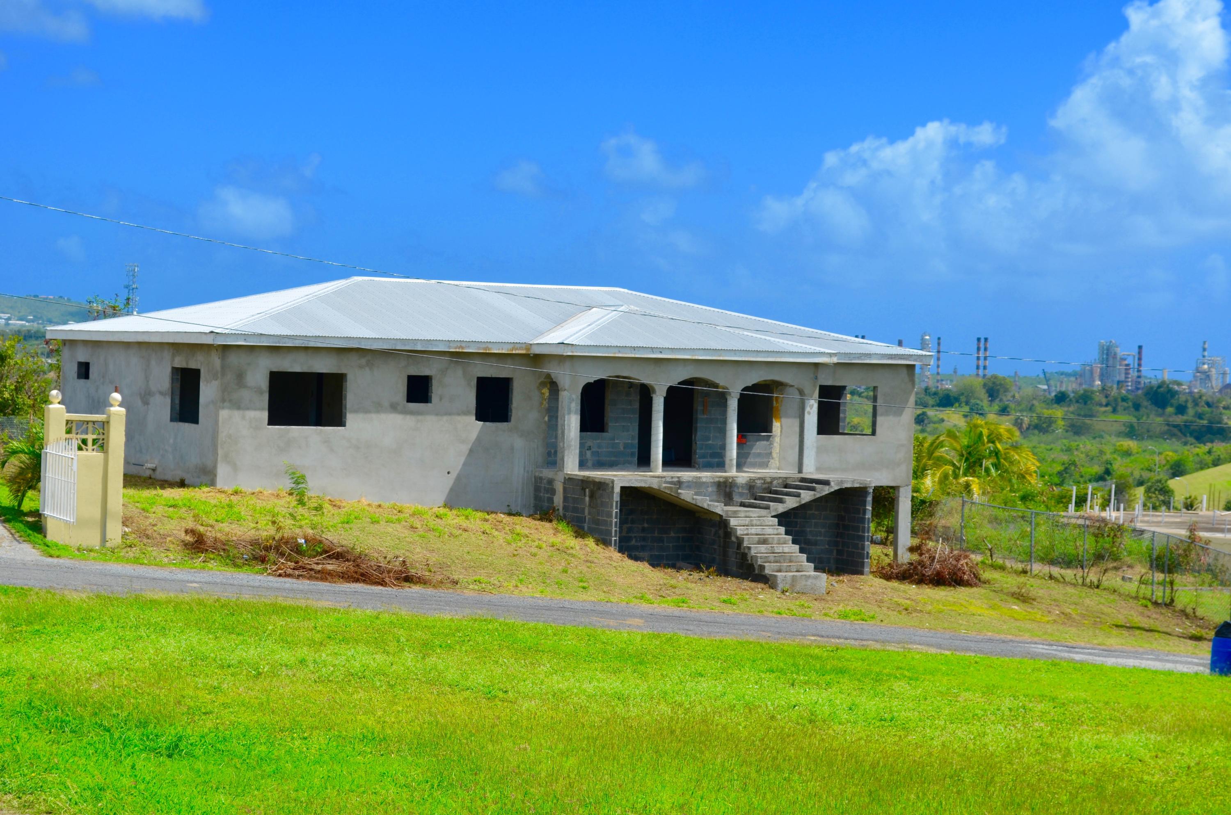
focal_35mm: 82
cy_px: 408
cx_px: 616
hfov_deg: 24.7
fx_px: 2815
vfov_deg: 16.5
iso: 100
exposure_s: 1/320
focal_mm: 55
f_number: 9
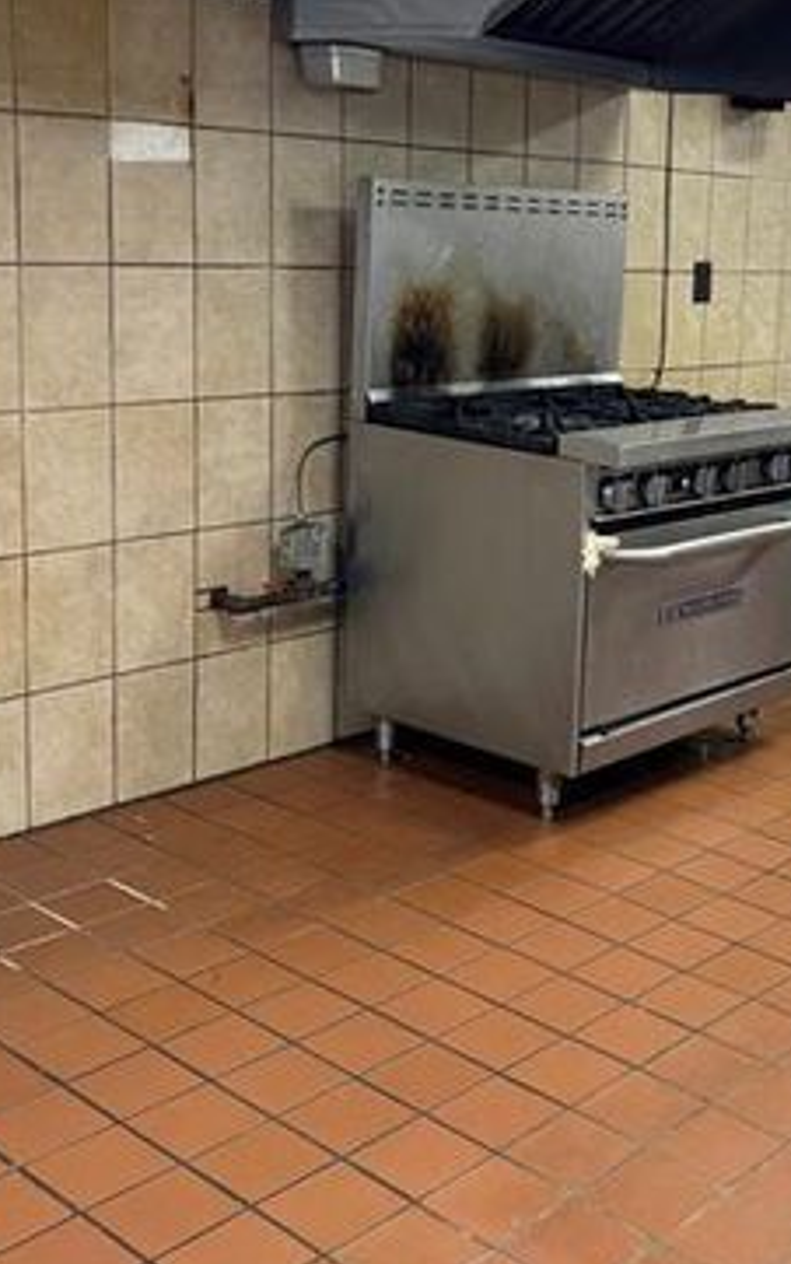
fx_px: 1619
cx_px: 770
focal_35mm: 47
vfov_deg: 42.3
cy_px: 481
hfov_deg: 26.2
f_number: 1.78
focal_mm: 6.76
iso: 160
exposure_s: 1/60
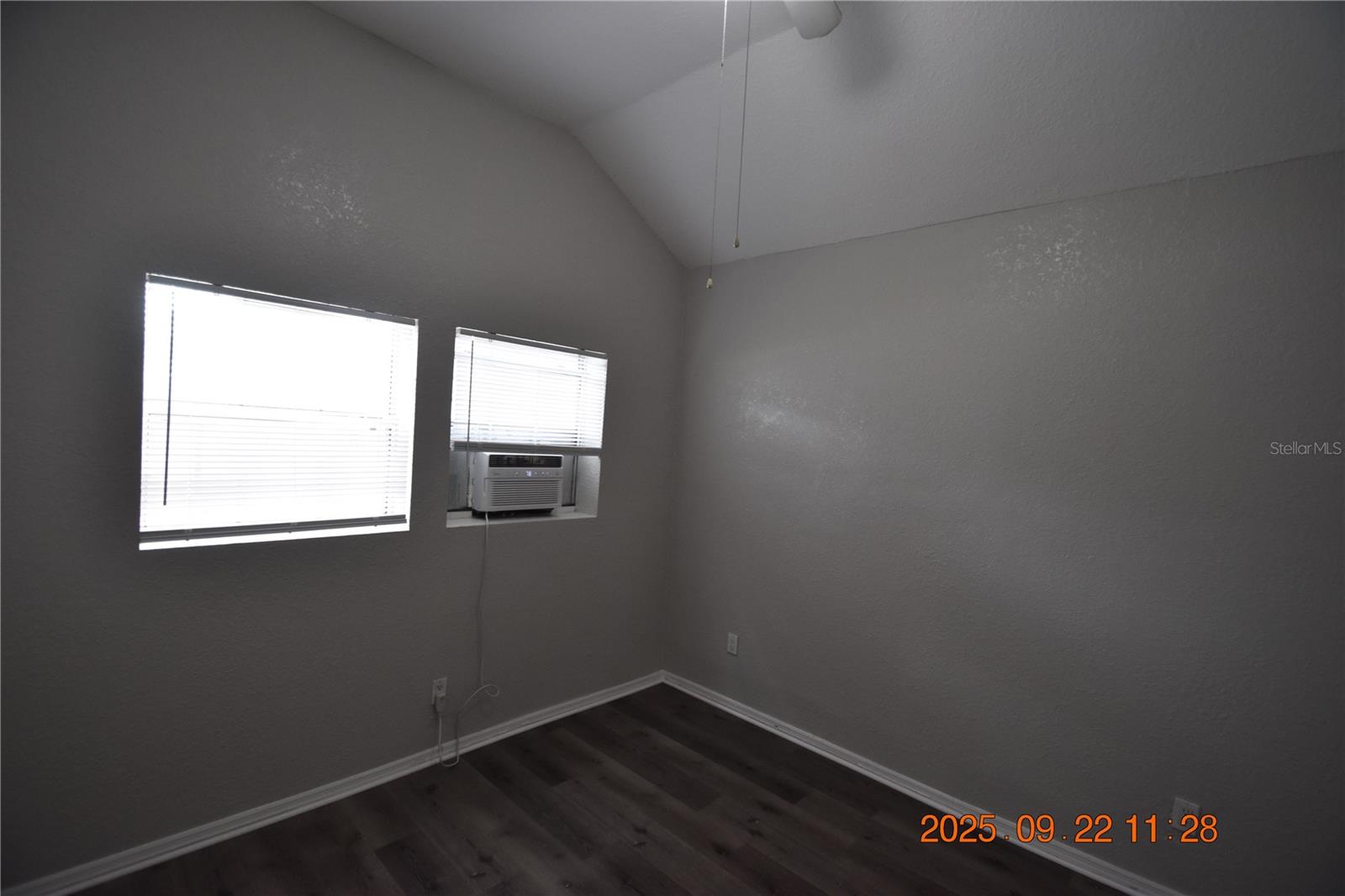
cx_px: 672
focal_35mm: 15
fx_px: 560
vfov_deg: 77.3
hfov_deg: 100.4
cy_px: 448
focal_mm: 10
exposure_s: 1/90
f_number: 4
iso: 800
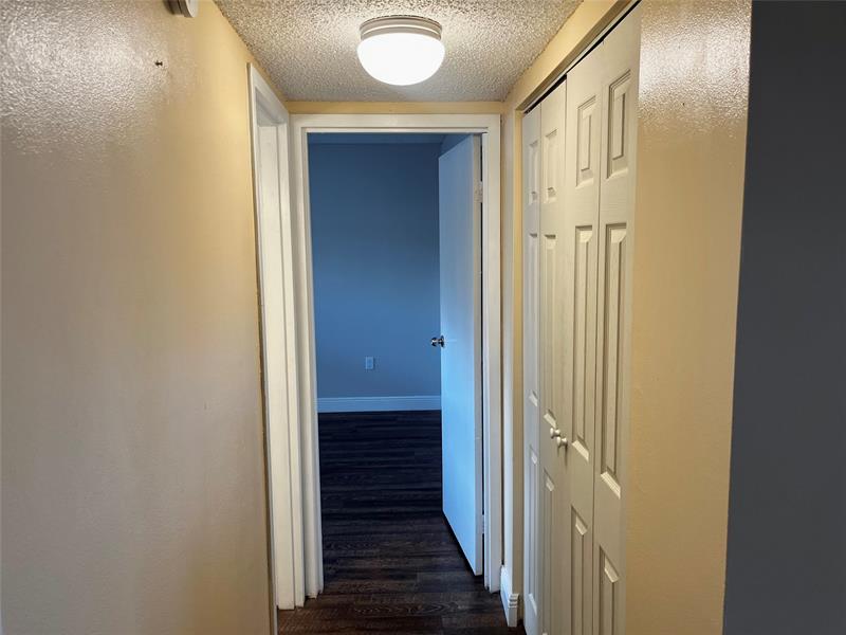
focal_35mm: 26
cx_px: 423
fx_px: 635
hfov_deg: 67.3
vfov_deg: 53.1
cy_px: 318
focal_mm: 5.1
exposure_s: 1/120
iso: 125
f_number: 1.6
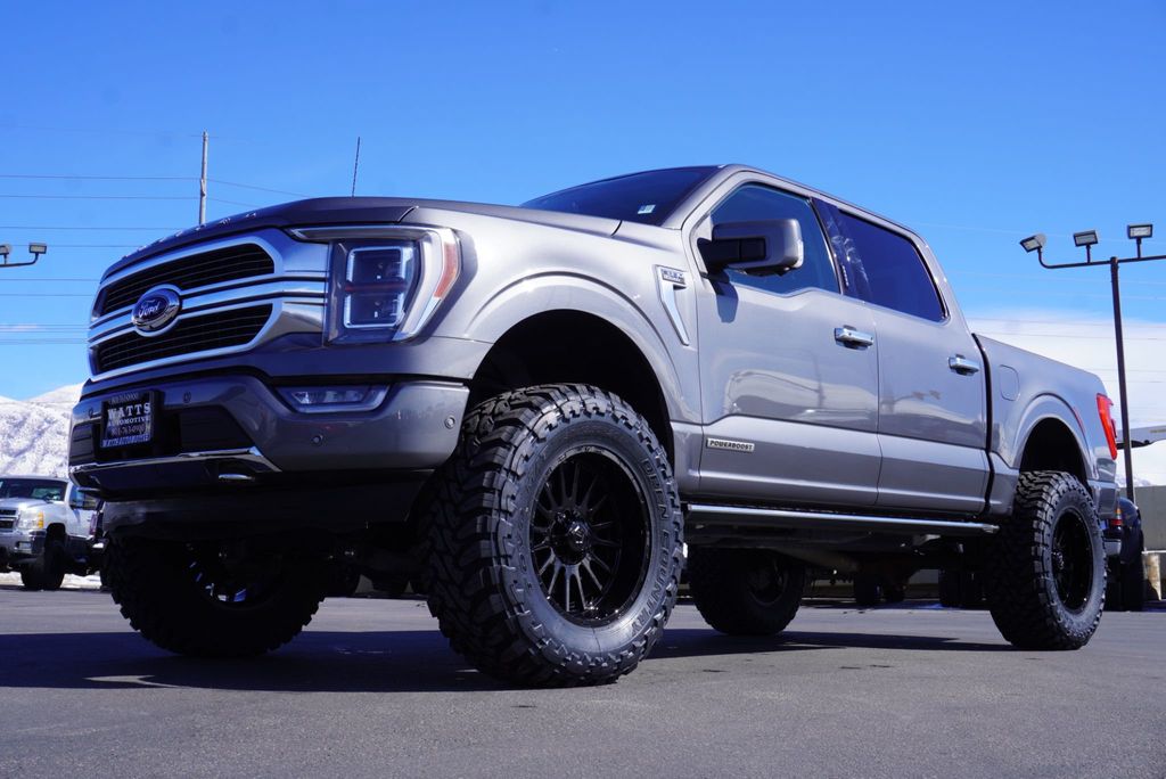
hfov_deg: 51.3
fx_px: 1215
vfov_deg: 35.5
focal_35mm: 38
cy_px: 390
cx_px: 583
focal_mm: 25
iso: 100
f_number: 11
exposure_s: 1/125
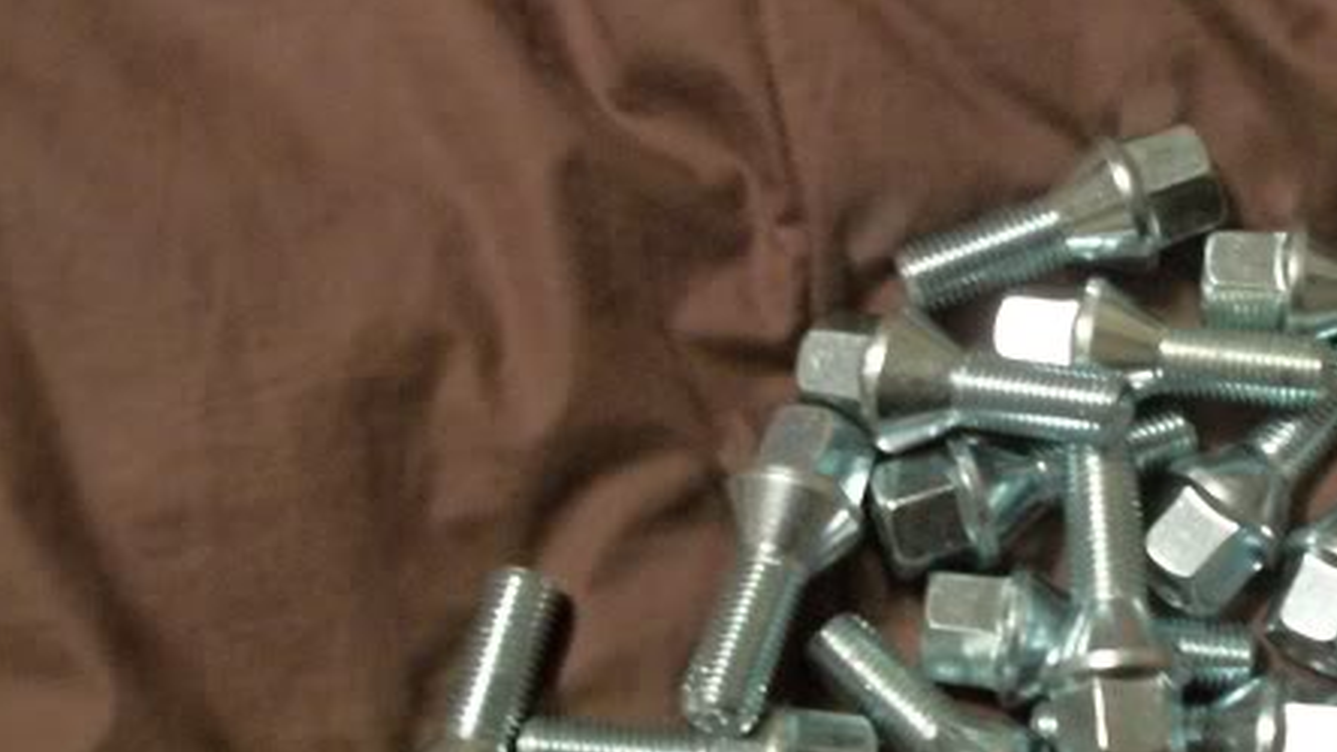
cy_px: 510
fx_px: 2233
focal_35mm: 63
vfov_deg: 19.0
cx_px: 1074
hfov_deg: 32.4
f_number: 2.9
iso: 250
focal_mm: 5.7
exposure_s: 1/8
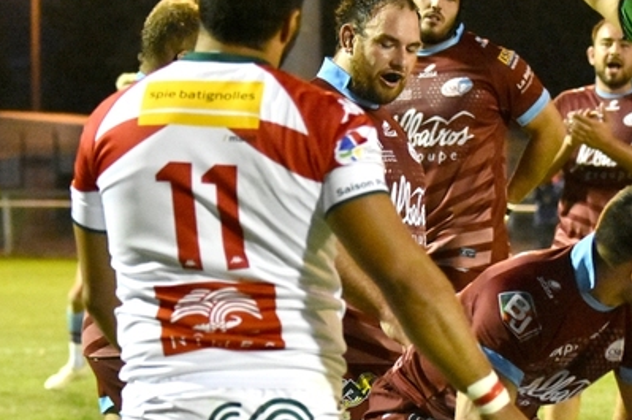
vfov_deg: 4.6
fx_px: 5278
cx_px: 320
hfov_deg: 6.9
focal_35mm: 301
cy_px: 319
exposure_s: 1/500
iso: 6400
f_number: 4.8
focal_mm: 100
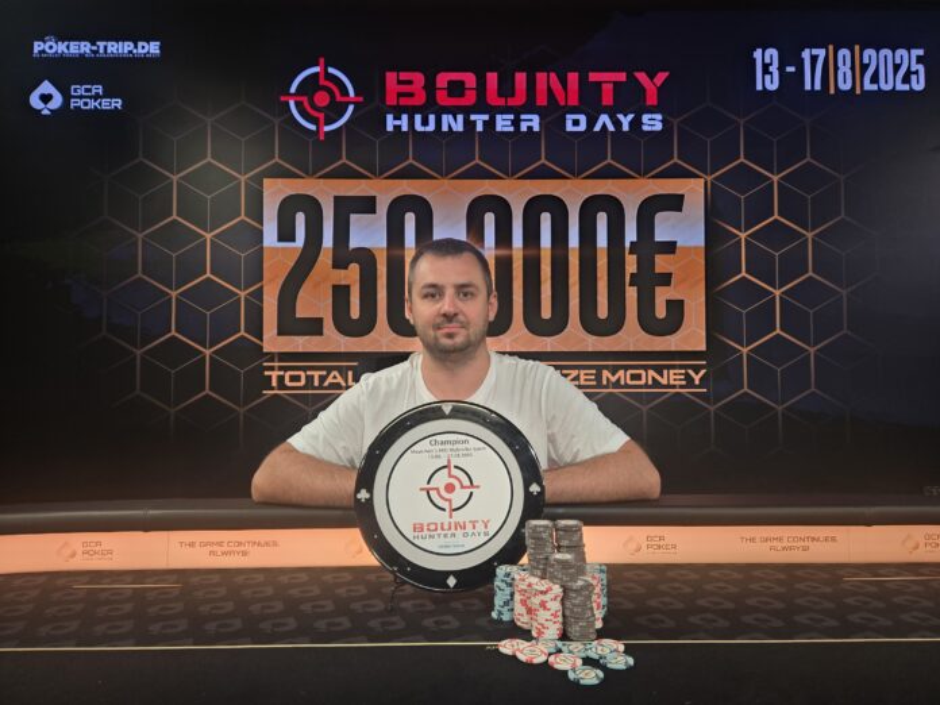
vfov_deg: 58.9
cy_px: 352
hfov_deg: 73.9
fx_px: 625
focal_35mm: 23
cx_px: 470
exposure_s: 1/50
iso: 50
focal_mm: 5.4
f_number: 1.8
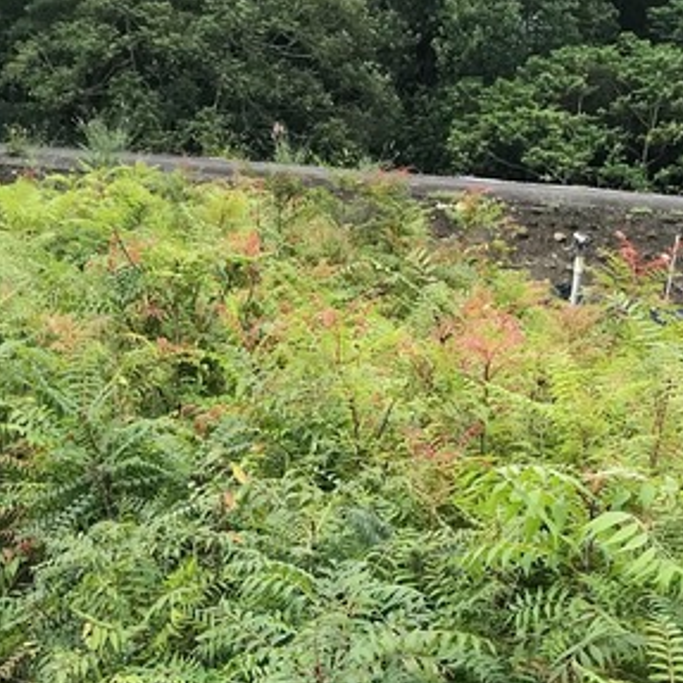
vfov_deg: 17.6
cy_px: 898
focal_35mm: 92
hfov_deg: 18.7
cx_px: 112
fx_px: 2054
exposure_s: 1/754
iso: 20
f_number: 1.8
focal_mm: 3.99
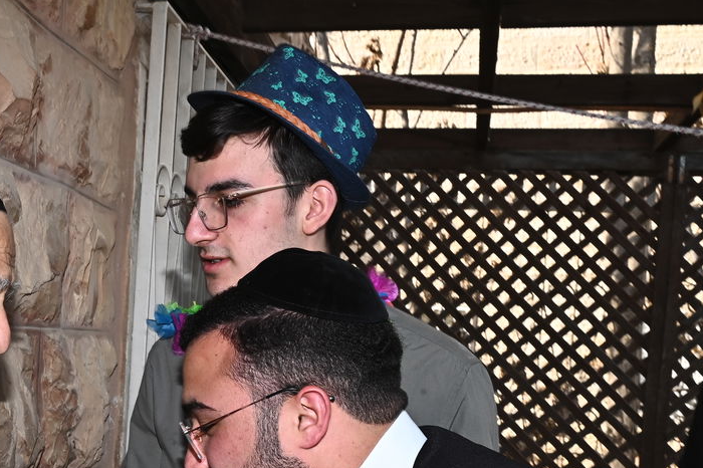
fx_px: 1093
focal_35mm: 56
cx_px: 113
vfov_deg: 23.5
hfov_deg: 34.3
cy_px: 418
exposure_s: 1/125
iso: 320
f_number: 14
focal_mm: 28
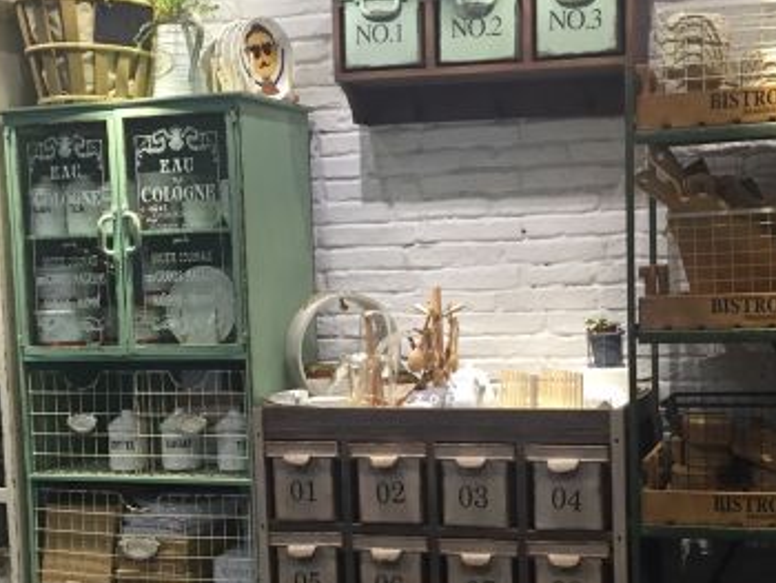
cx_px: 437
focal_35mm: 58
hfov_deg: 33.2
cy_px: 385
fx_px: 1301
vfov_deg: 25.1
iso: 160
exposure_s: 1/33
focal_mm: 4.15
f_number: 2.2
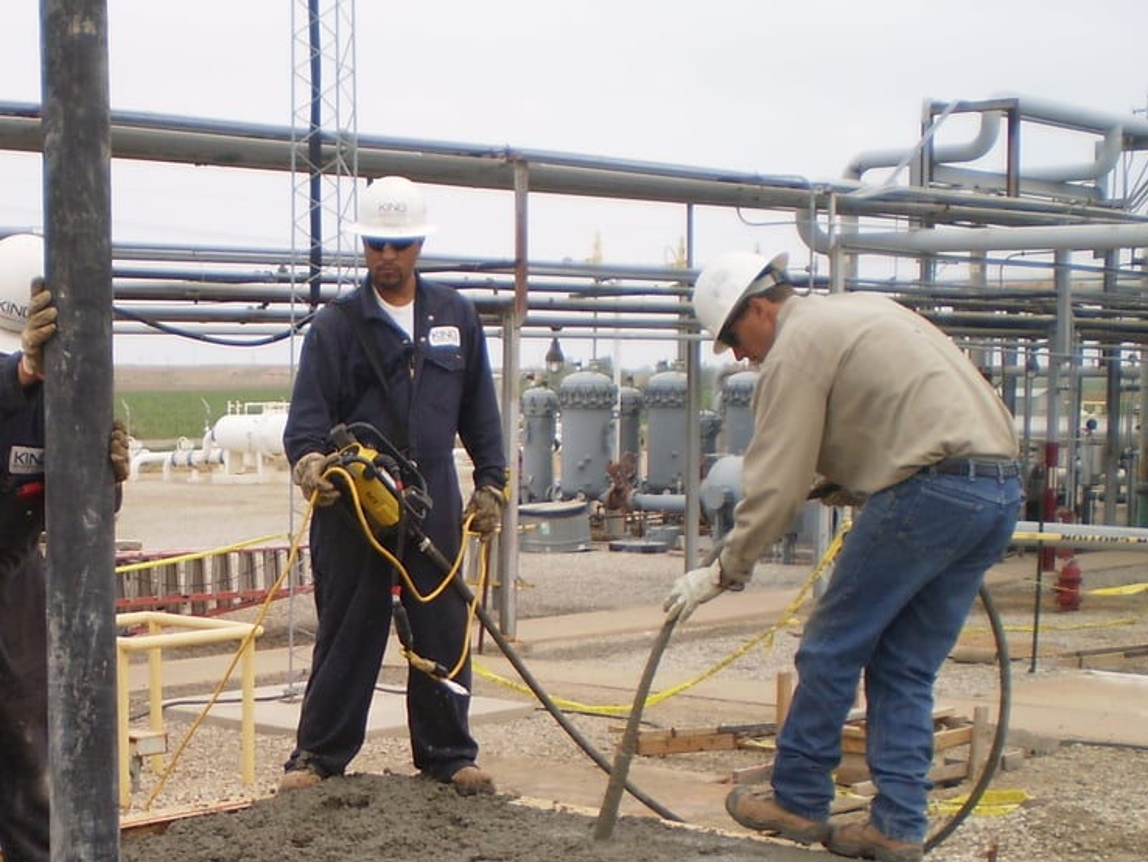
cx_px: 166
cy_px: 752
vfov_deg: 22.1
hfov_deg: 28.9
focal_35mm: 65
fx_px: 2156
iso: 64
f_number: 3.1
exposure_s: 1/400
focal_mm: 6.3
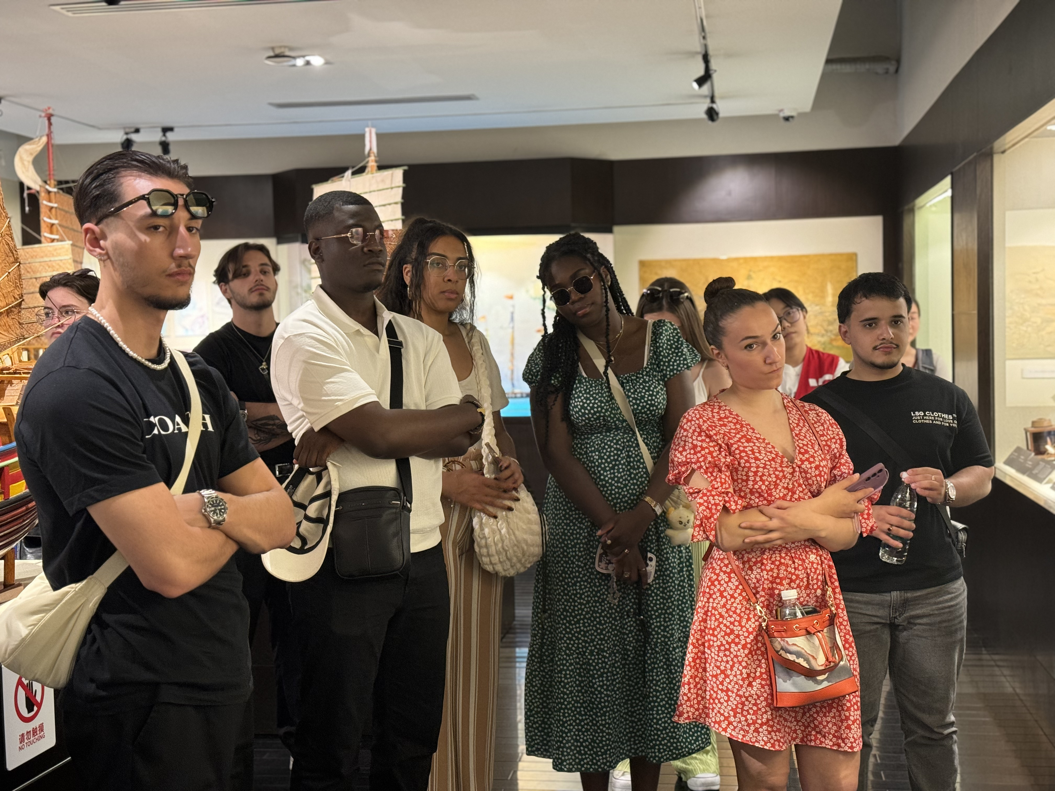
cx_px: 528
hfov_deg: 39.7
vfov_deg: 30.3
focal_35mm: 48
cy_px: 396
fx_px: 1463
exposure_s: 1/33
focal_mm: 6.76
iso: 250
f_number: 1.78
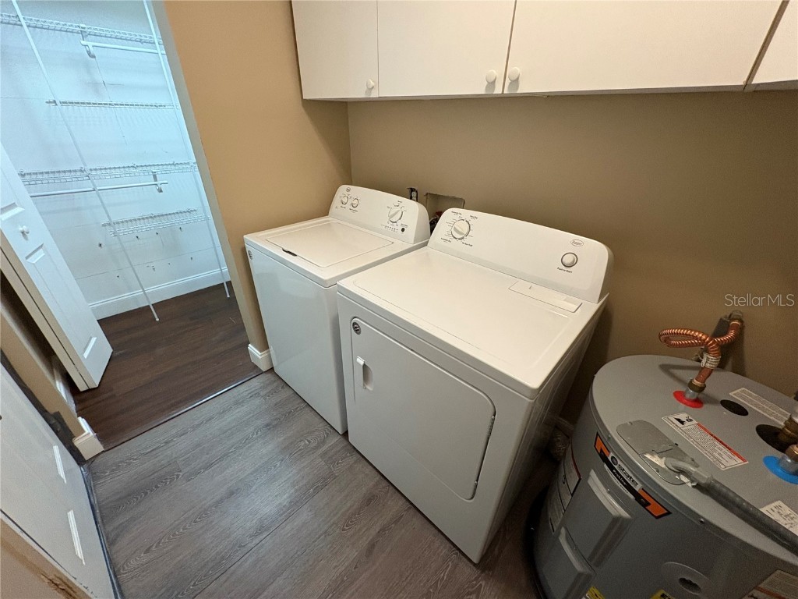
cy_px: 300
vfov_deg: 85.7
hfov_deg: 102.1
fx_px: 323
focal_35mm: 14
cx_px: 399
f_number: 2.2
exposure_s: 1/60
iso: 400
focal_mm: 2.22
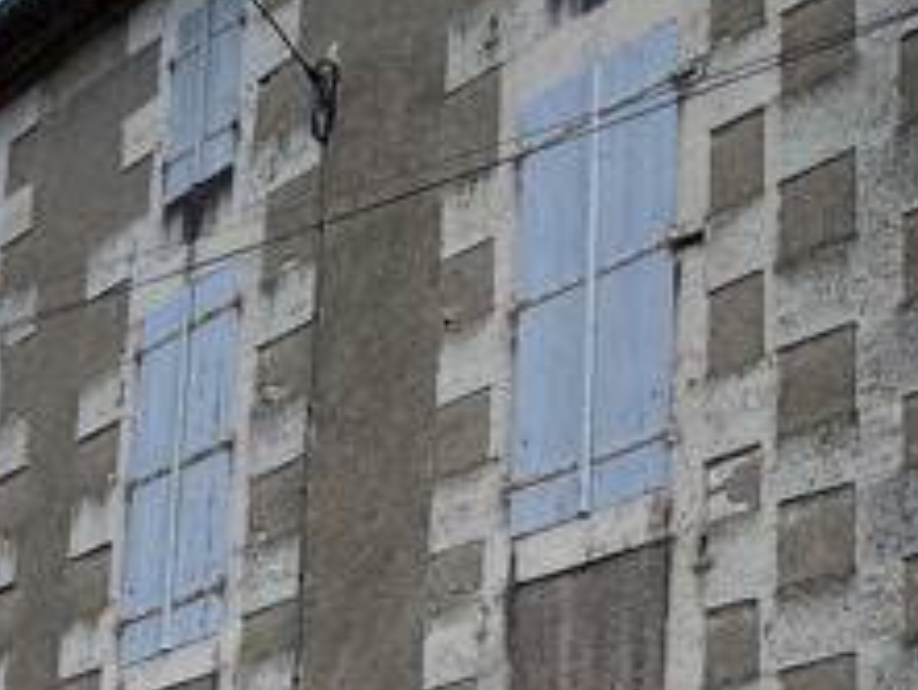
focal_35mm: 94
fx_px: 2494
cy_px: 524
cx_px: 1142
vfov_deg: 15.7
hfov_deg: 19.5
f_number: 1.6
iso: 50
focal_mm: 5.1
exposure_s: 1/1497
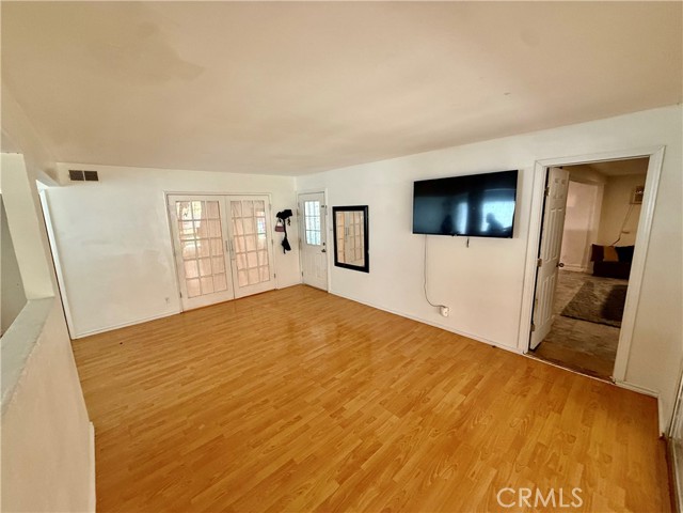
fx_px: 276
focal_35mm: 14
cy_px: 256
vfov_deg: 85.7
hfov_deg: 102.1
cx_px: 342
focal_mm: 2.22
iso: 400
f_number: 2.2
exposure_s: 1/62
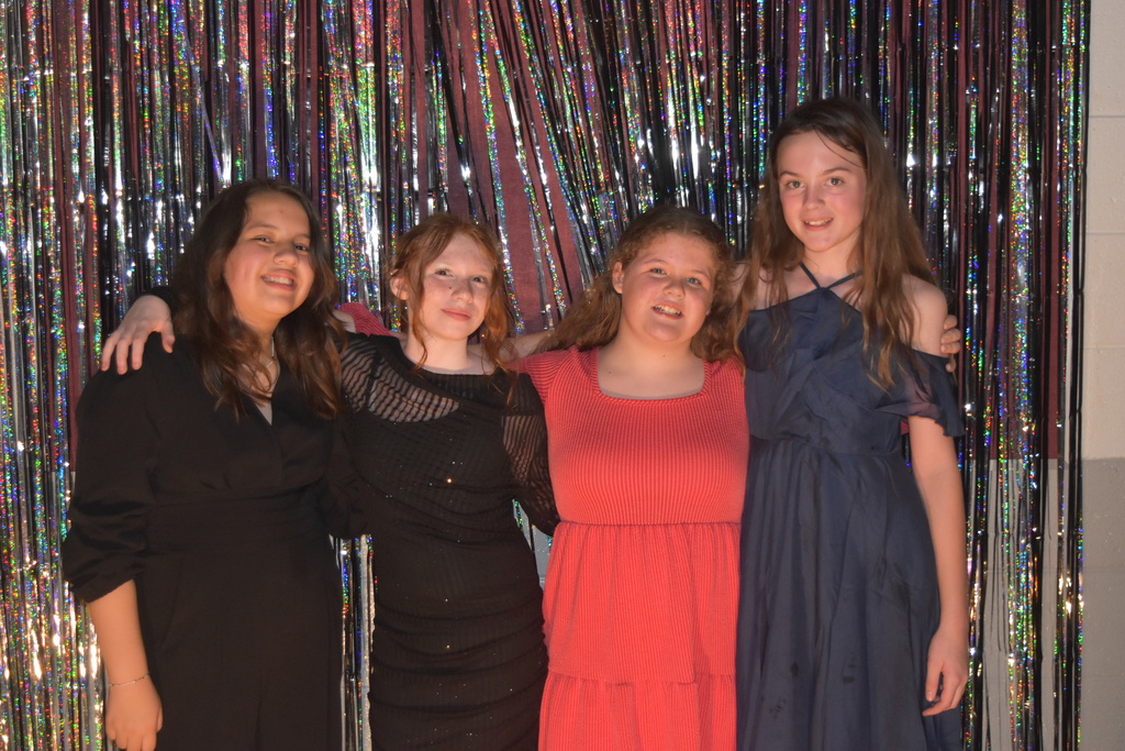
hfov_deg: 42.3
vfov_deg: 29.0
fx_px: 1453
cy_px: 376
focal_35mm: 46
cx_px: 562
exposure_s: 1/60
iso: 1600
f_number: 4.2
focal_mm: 31
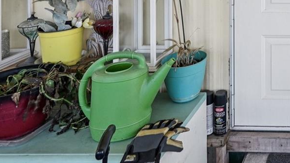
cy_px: -84
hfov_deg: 37.4
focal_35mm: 45
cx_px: 326
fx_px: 346
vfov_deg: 21.9
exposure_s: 1/125
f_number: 7.1
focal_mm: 16
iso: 400
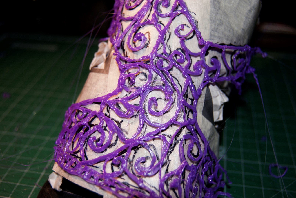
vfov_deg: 29.0
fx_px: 383
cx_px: 148
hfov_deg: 42.3
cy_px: 99
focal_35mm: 46
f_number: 4.5
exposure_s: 1/60
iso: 200
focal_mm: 31
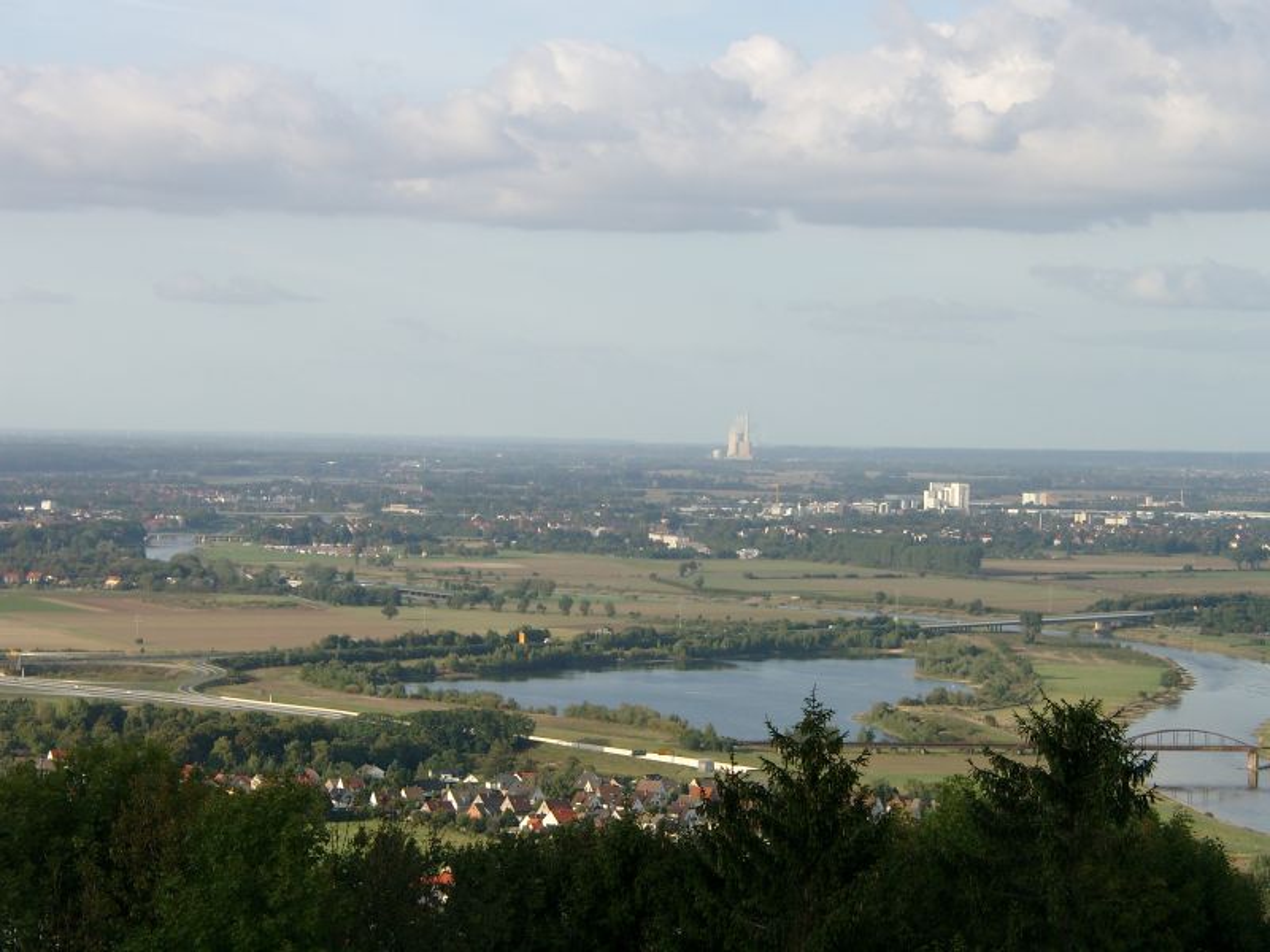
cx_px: 635
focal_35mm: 100
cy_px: 476
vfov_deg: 14.8
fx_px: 3669
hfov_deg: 19.6
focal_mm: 20.72
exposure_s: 1/284
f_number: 4
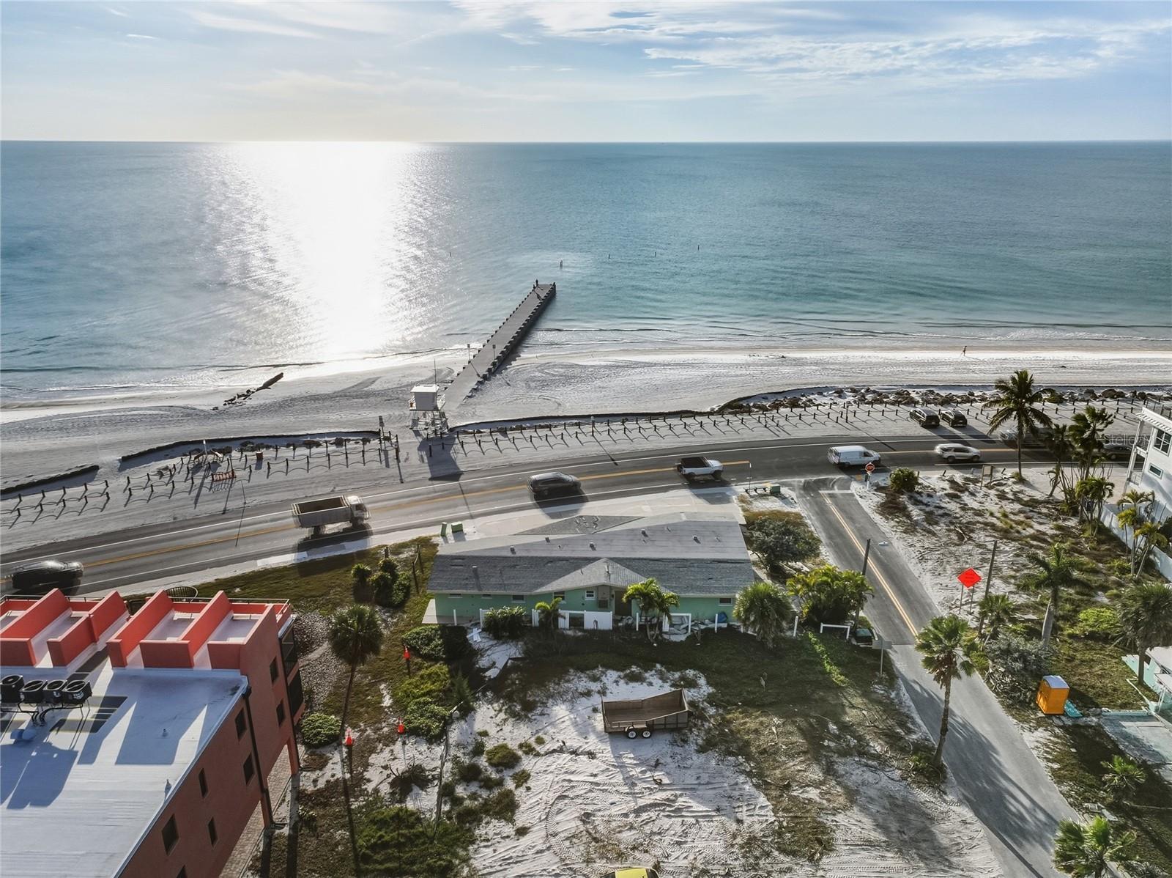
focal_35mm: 24
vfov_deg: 56.8
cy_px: 439
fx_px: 812
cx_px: 586
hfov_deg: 71.6
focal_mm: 12.3
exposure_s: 1/8000
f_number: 5.6
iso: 410
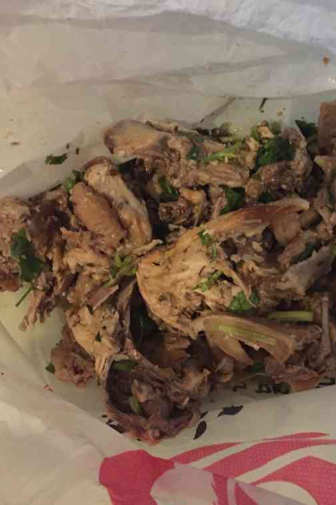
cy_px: 257
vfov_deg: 51.9
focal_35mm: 37
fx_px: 518
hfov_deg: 35.6
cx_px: 223
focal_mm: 4.15
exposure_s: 1/17
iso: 800
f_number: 2.2
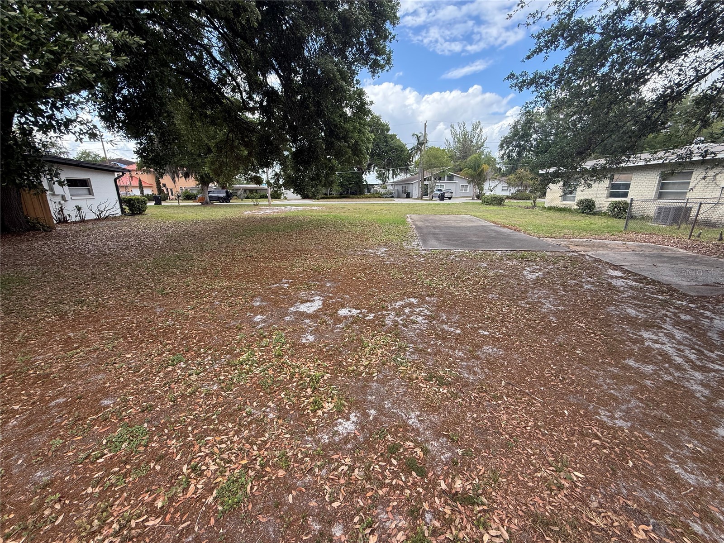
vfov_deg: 85.7
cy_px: 272
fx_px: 293
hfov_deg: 102.1
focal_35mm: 14
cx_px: 362
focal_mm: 2.22
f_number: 2.2
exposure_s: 1/383
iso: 64
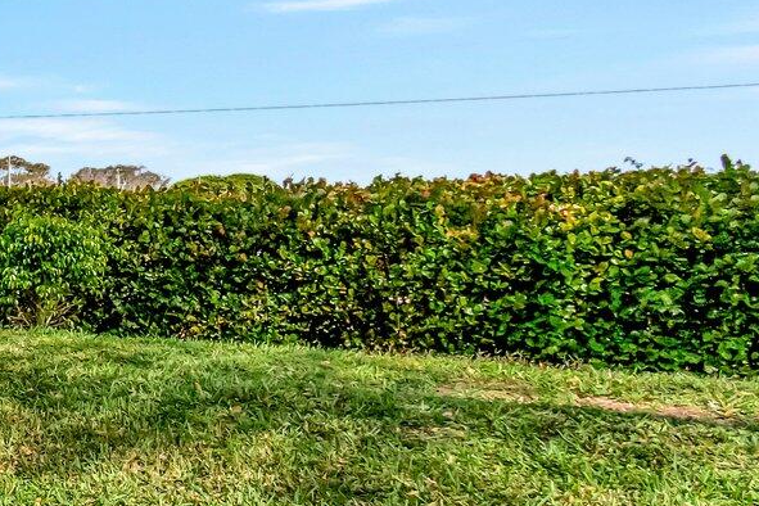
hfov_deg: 25.9
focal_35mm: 52
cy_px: 224
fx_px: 1096
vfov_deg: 26.0
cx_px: -432
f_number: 8
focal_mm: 10
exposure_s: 1/4000
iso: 1000
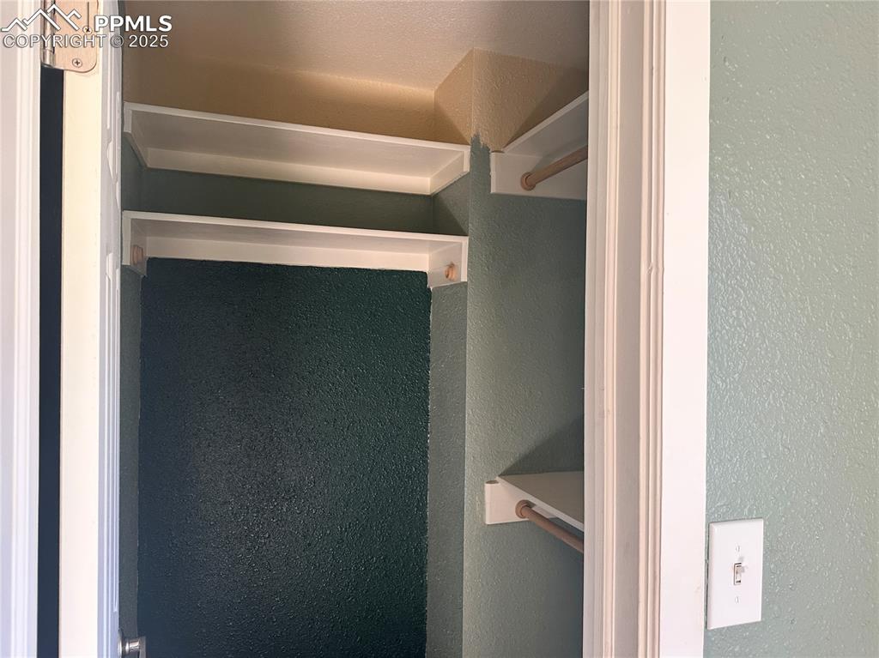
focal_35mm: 24
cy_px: 329
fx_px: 609
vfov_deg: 56.8
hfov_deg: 71.6
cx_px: 440
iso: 200
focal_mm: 6.86
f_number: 1.78
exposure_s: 1/121
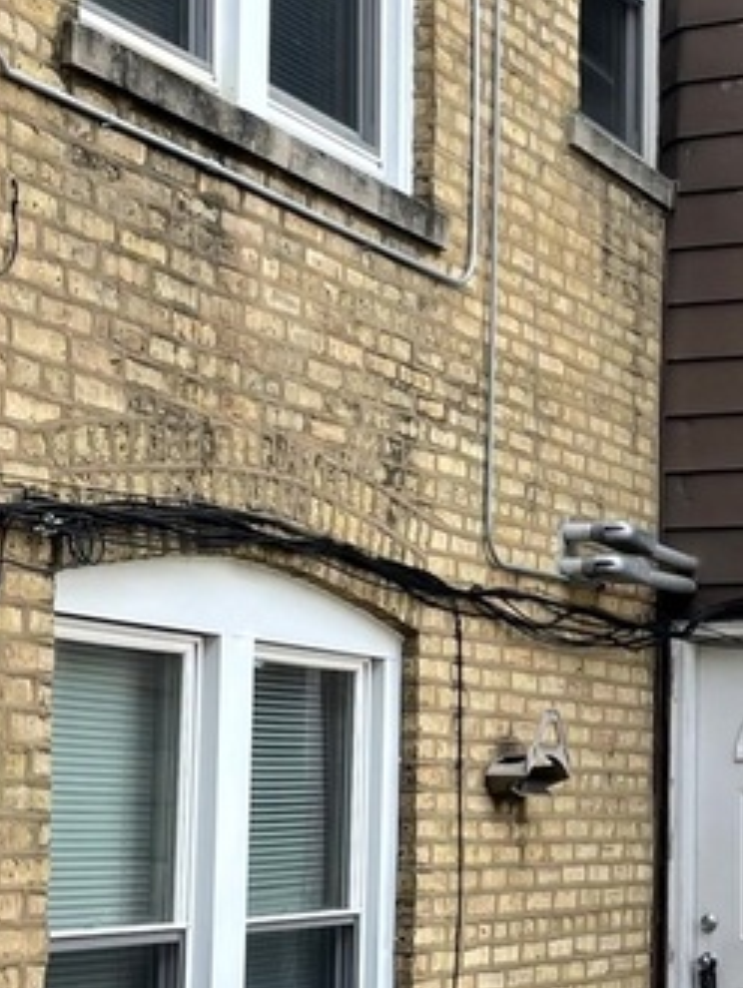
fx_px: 2429
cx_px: 596
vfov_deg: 22.9
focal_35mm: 85
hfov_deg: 17.2
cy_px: 650
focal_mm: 4.2
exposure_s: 1/666
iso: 32
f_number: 1.6
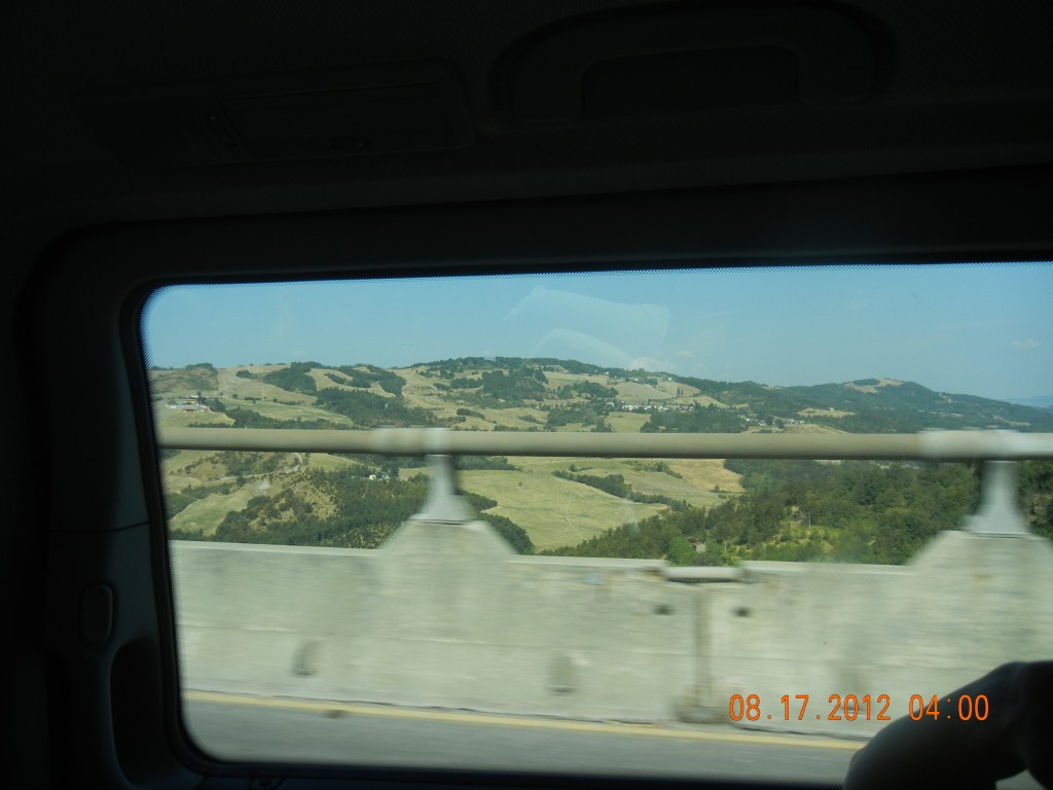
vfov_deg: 46.8
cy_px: 395
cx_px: 526
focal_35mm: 30
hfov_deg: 60.0
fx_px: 913
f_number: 7
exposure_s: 1/318
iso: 160
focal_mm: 5.4
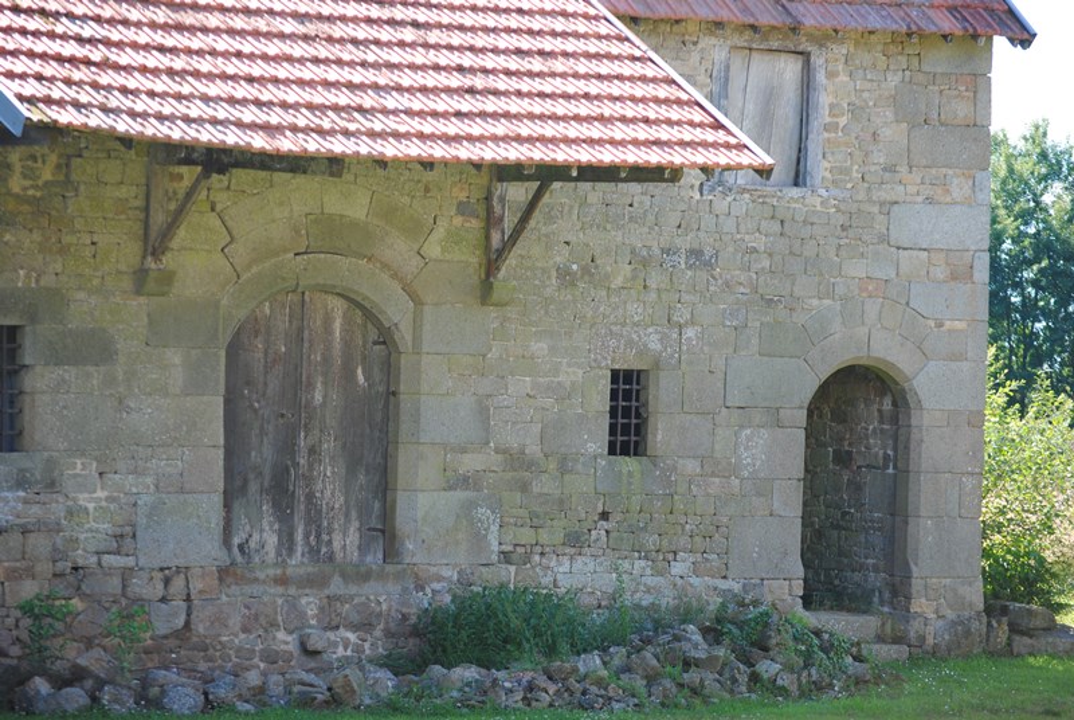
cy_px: 360
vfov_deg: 9.4
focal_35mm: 147
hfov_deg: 13.9
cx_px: 537
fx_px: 4392
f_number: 4.5
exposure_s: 1/200
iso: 200
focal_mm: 98
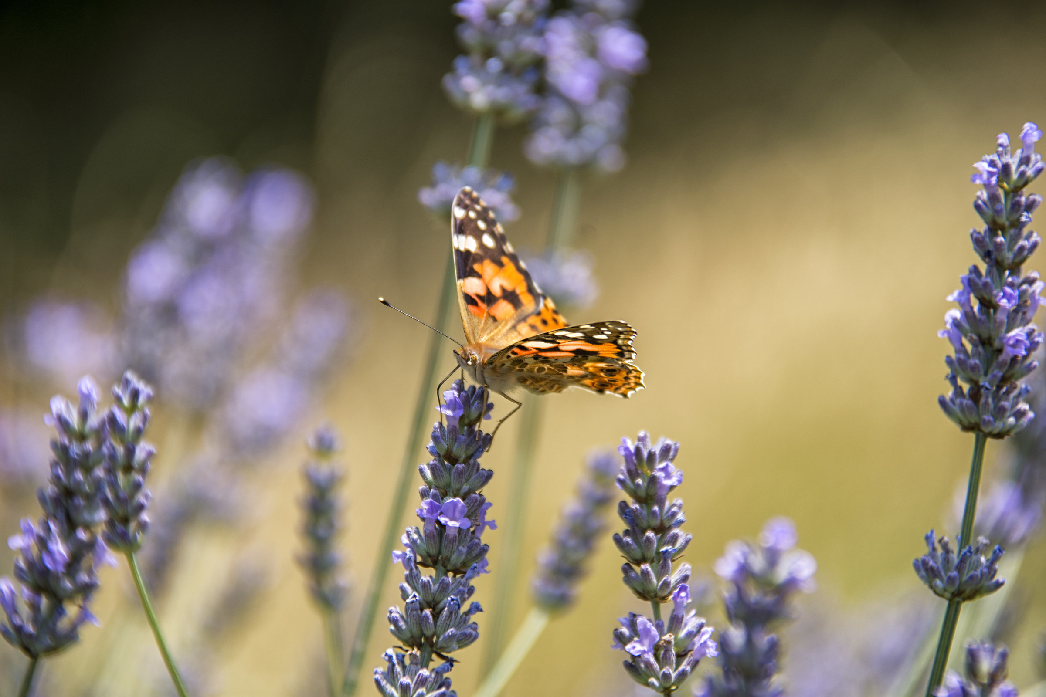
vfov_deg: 3.1
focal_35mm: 450
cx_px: 523
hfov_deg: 4.6
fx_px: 13074
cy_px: 348
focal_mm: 300
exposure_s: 1/250
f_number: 5.6
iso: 100
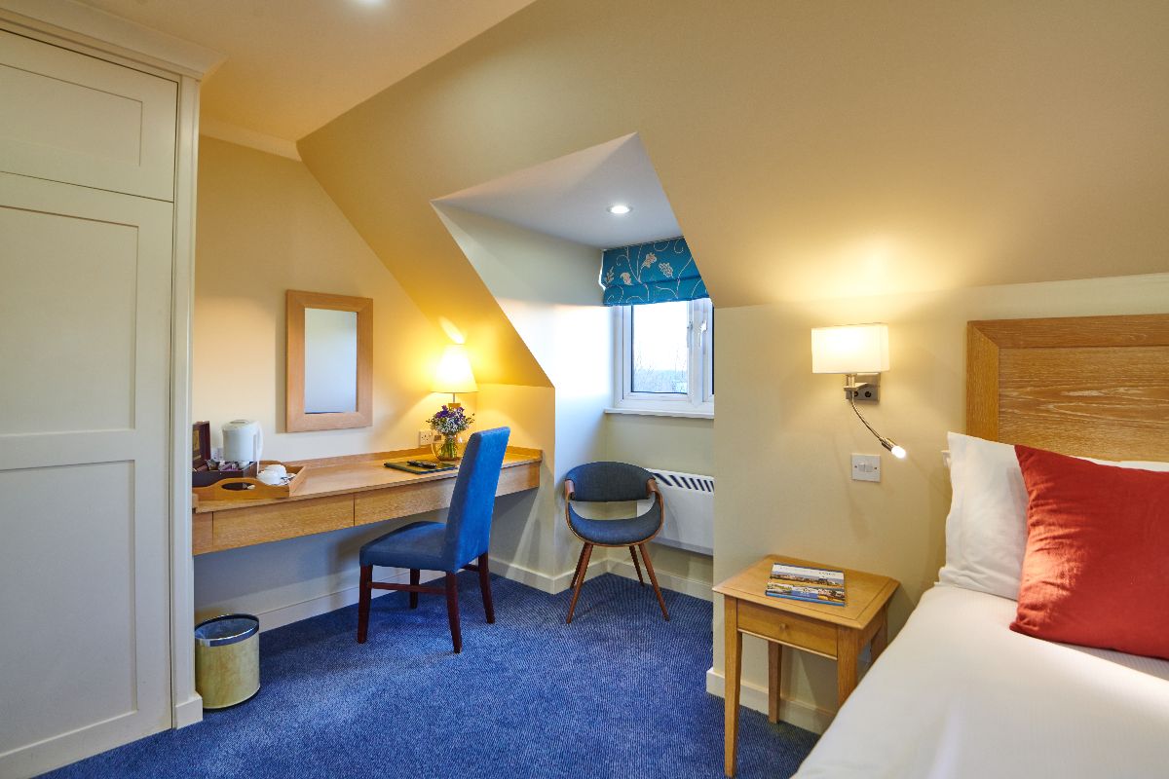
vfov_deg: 67.4
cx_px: 584
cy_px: 390
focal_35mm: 18
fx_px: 584
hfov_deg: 90.0
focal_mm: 18
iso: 500
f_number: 7.1
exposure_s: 1/6
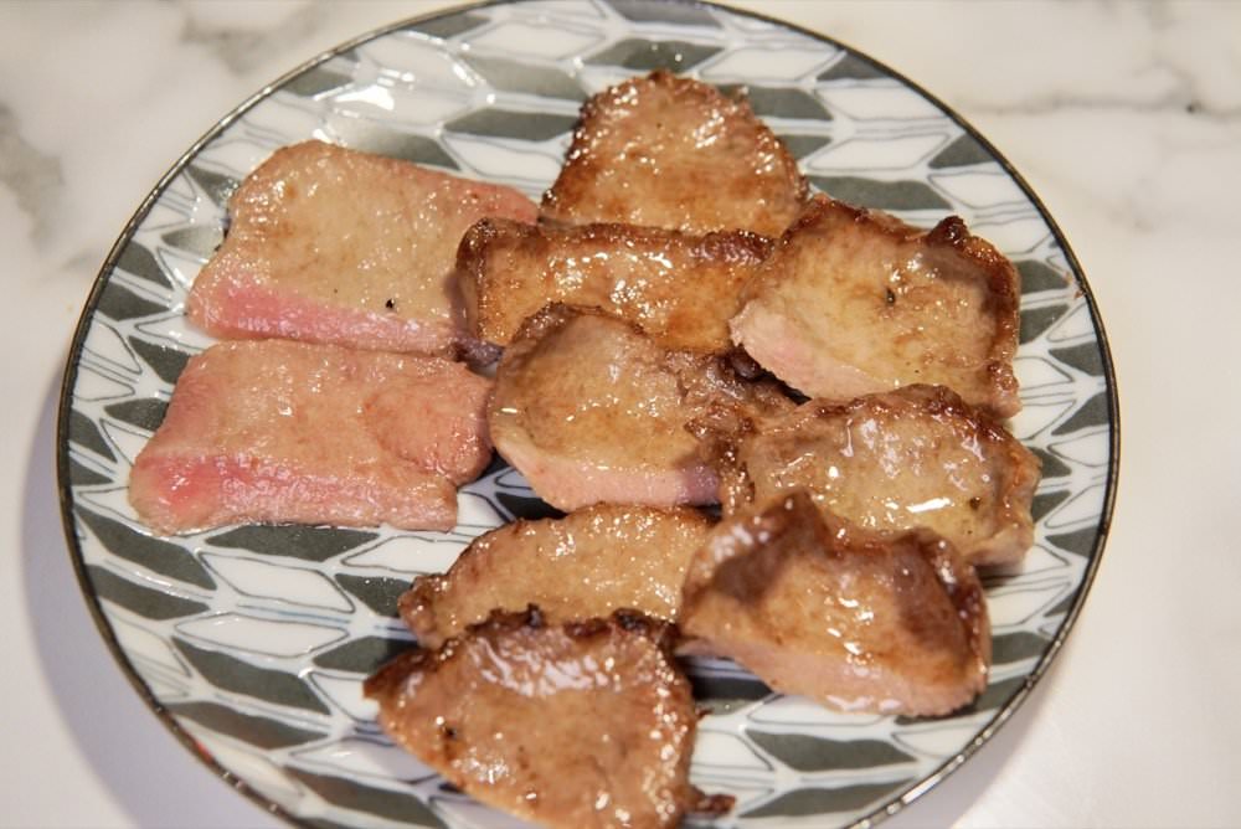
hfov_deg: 43.6
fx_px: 1552
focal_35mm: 45
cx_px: 620
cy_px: 414
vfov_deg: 29.9
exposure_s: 1/60
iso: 500
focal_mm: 30
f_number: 4
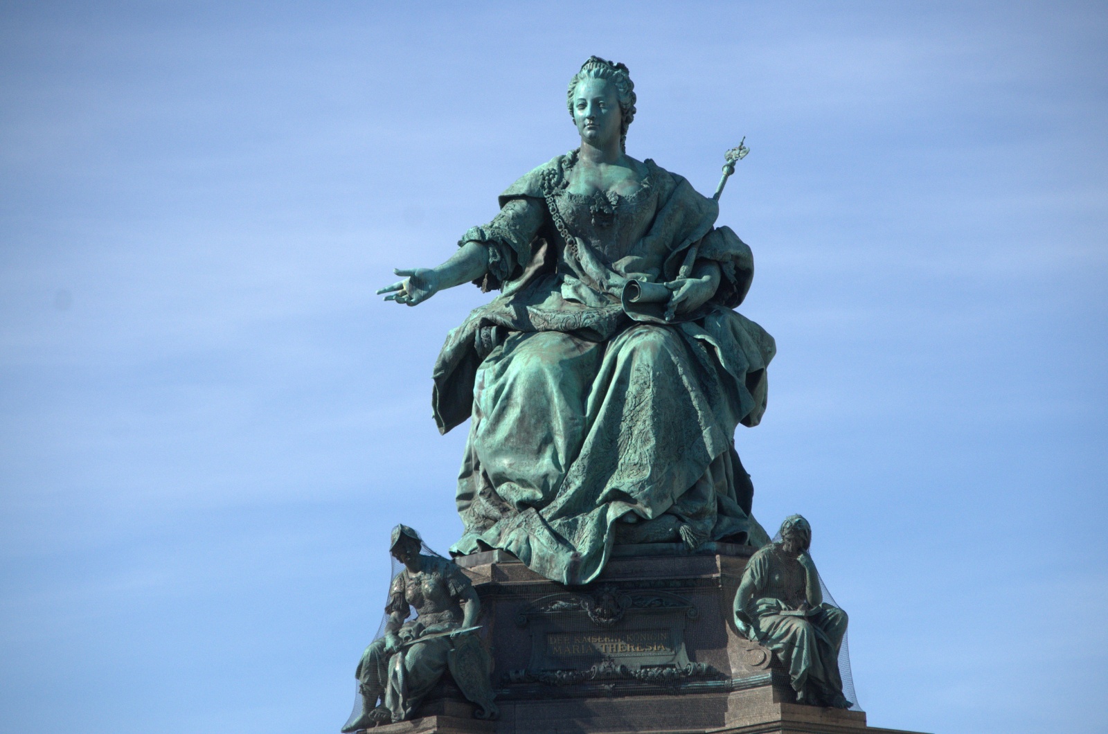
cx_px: 554
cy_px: 367
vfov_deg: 4.9
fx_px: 8524
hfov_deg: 7.4
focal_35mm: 278
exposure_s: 1/2500
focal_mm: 185
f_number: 6
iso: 640
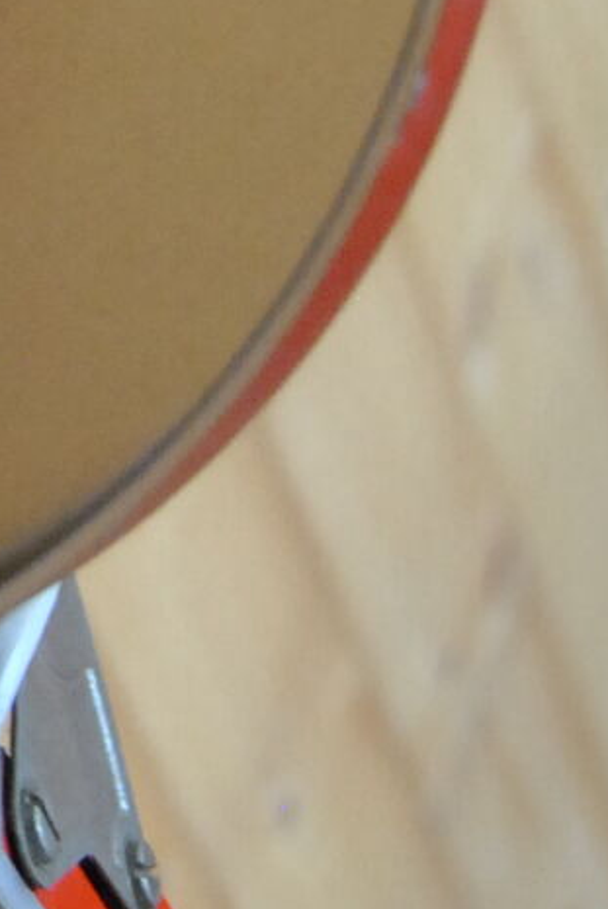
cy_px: 23
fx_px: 3791
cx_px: -360
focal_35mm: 150
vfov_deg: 13.5
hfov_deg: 8.9
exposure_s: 1/30
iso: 1400
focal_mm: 24
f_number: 3.8
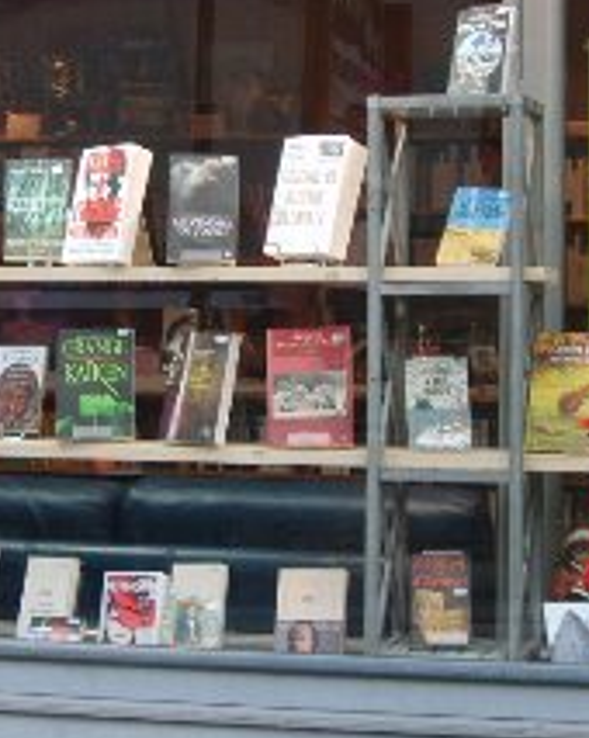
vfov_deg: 17.9
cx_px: 191
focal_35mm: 107
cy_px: 184
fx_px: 2335
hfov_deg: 14.3
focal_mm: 8.7
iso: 56
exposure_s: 1/45
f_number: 3.3
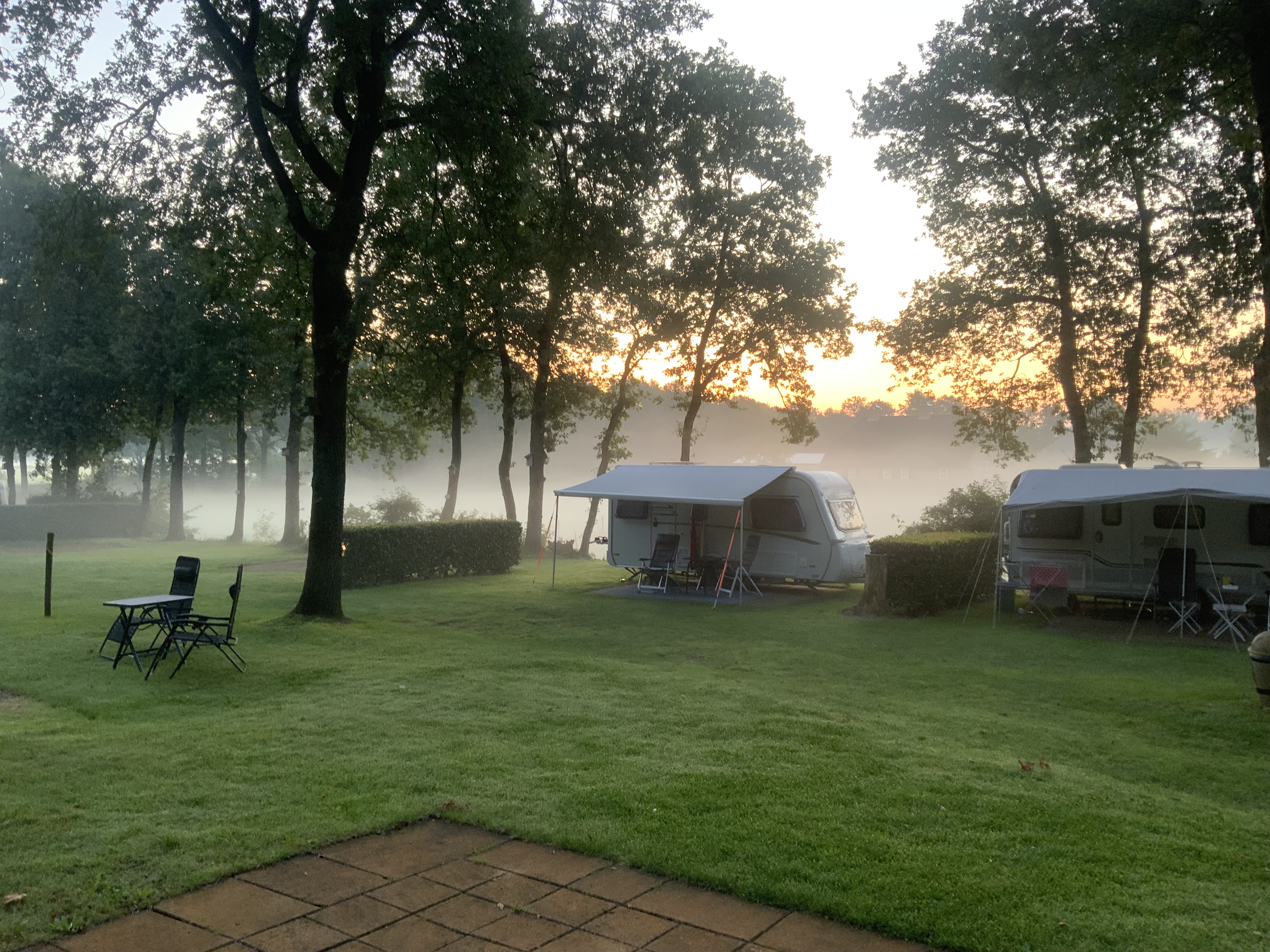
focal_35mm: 29
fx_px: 1064
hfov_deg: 61.7
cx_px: 635
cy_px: 476
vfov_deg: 48.2
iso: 64
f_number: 1.8
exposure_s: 1/83
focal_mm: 3
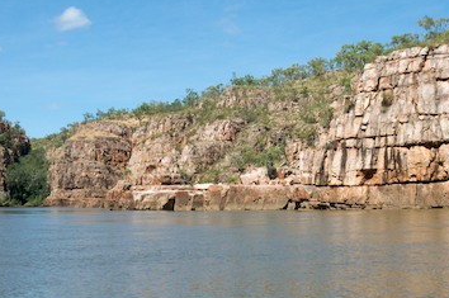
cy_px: 136
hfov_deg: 32.9
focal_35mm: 61
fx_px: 760
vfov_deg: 22.2
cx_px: 259
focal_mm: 24
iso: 320
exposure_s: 1/400
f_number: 10
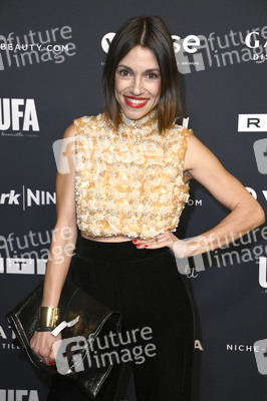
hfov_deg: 23.3
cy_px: 200
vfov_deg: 34.5
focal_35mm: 58
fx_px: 646
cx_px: 134
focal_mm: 58
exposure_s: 1/250
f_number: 5.6
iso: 800
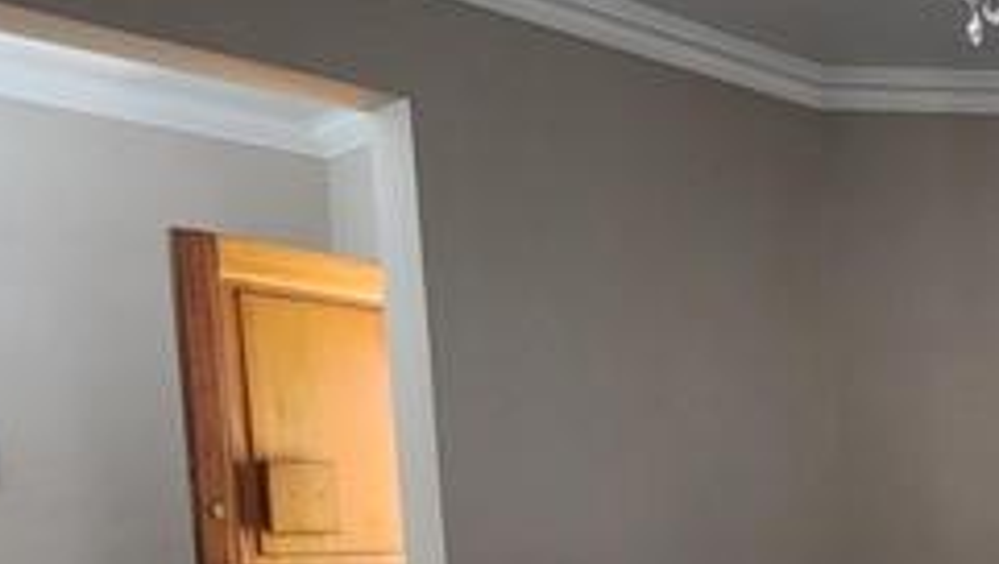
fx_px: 1246
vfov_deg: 23.1
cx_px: 1152
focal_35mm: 47
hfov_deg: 35.7
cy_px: 701
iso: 320
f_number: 2.2
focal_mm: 2.2
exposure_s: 1/50
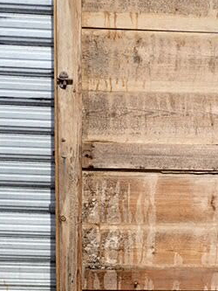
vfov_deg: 38.7
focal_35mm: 48
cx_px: 166
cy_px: 214
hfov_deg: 29.8
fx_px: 403
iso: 100
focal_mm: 4.5
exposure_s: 1/250
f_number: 8
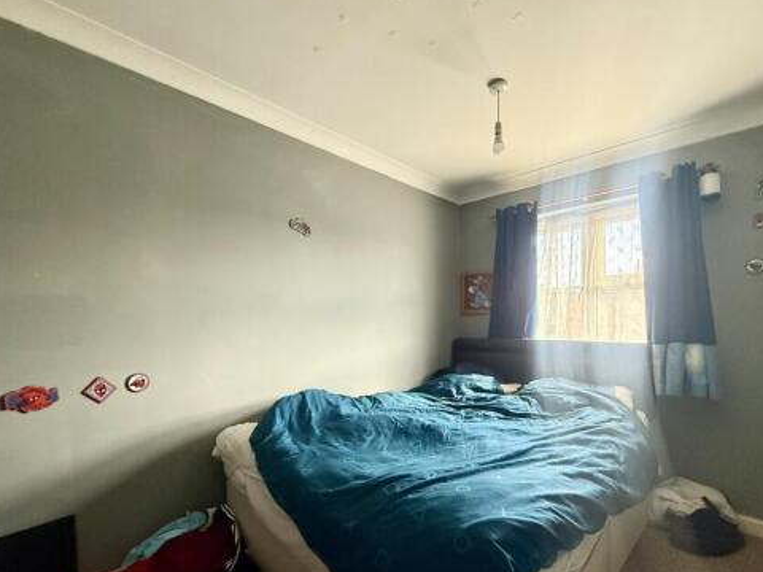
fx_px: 375
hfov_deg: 91.0
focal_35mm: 17
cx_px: 393
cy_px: 327
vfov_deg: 74.3
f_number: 2.2
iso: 400
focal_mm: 2.22
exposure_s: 1/94
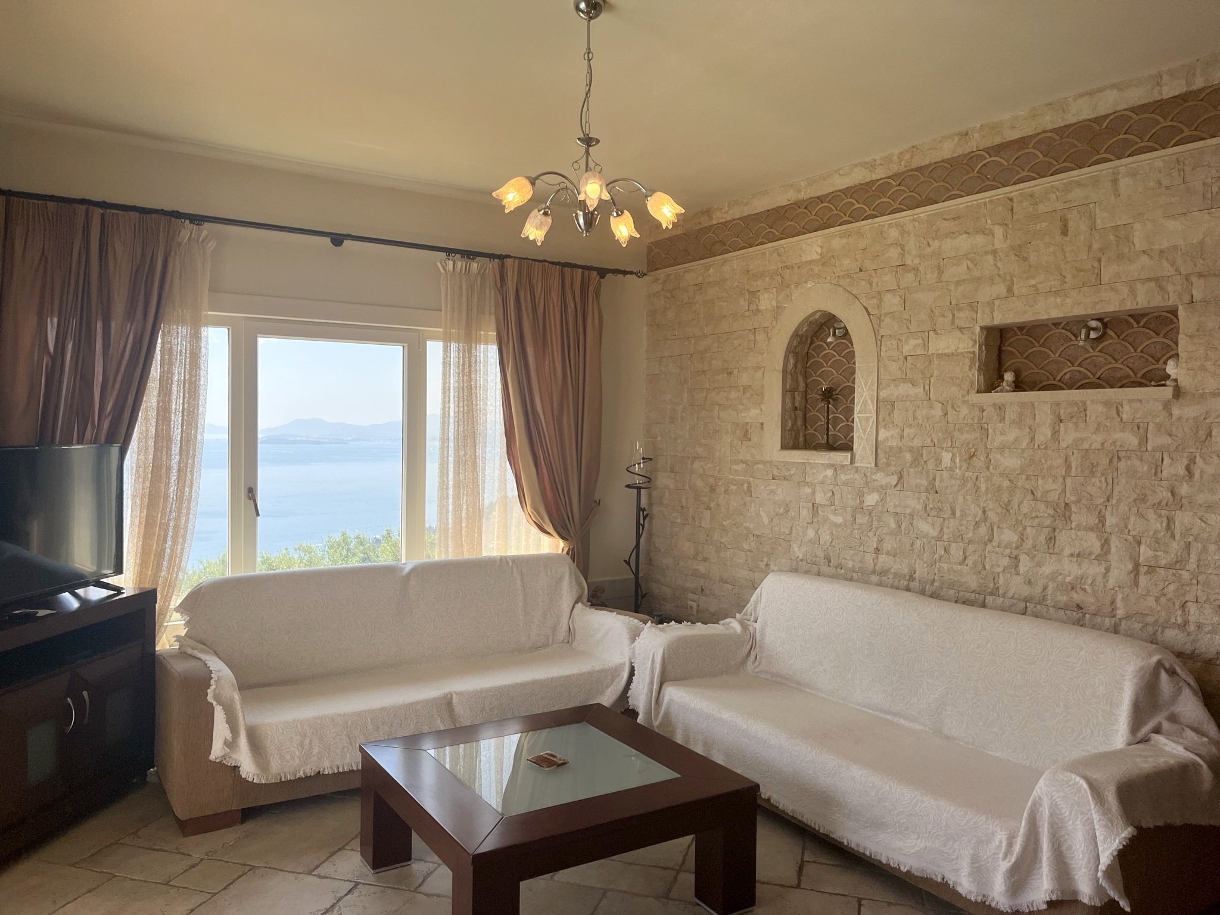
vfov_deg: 53.1
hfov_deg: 67.3
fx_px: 916
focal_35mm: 26
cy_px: 458
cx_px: 610
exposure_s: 1/1129
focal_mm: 5.1
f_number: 1.6
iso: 50
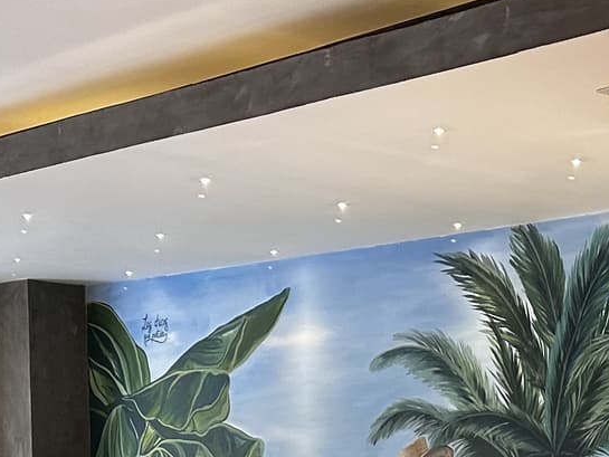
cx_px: 485
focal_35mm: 88
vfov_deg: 16.0
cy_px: 580
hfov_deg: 22.0
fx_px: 1549
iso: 200
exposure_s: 1/60
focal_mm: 6.86
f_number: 1.78
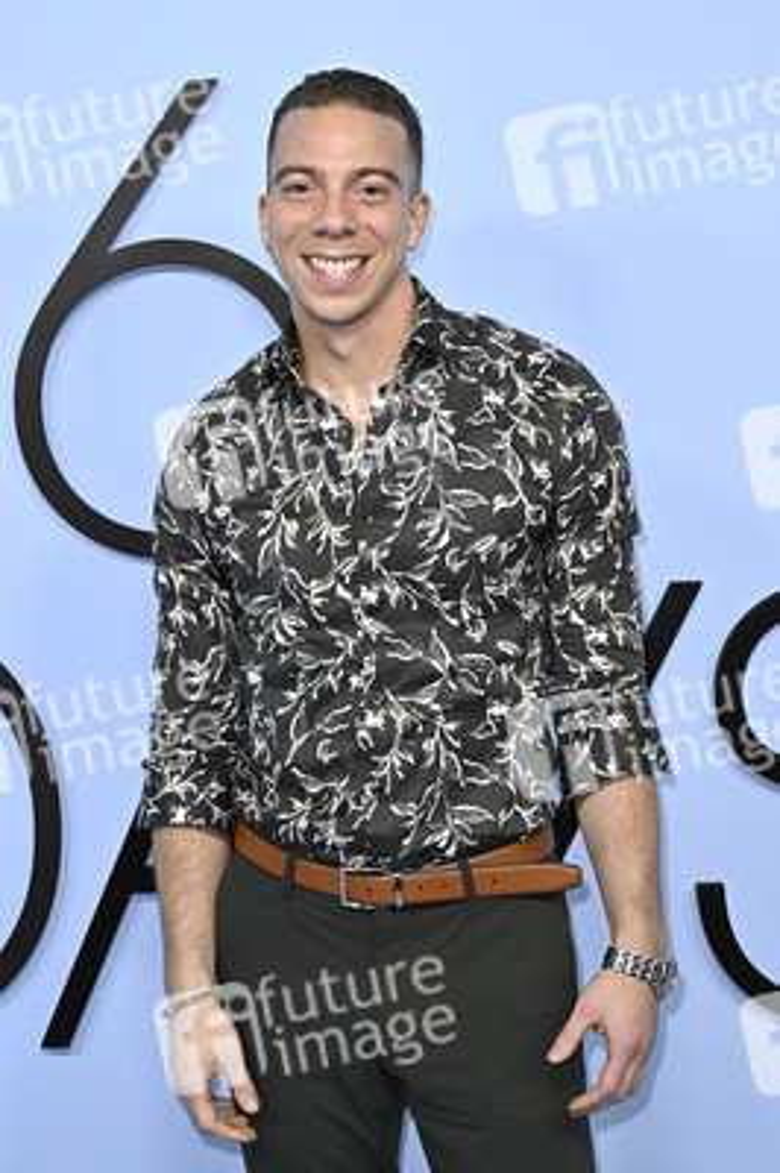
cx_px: 390
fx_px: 2149
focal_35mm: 66
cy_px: 586
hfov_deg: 20.6
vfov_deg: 30.5
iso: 1600
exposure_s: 1/320
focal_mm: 66
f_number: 6.3
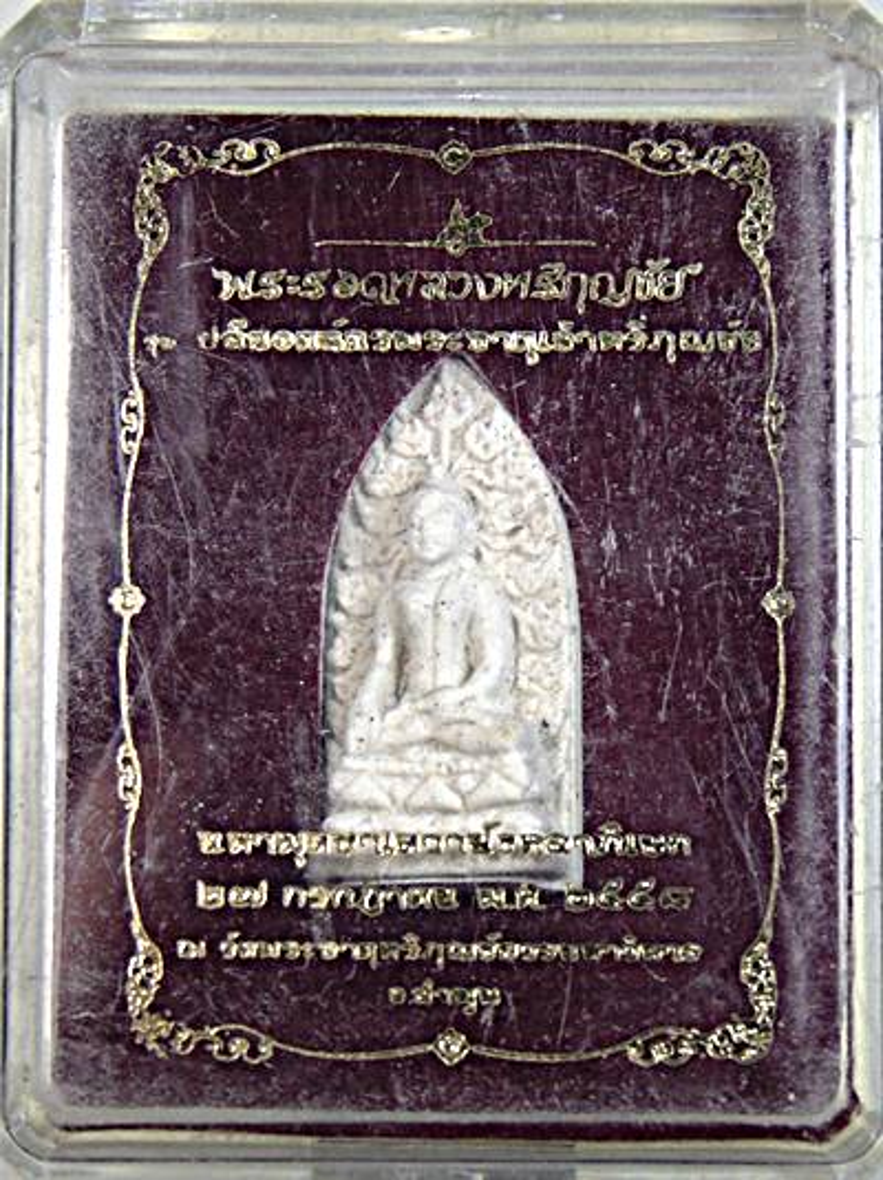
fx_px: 2420
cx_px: 442
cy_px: 590
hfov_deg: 20.7
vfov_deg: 27.4
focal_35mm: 71
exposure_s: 1/50
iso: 80
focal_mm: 12.8
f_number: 3.7
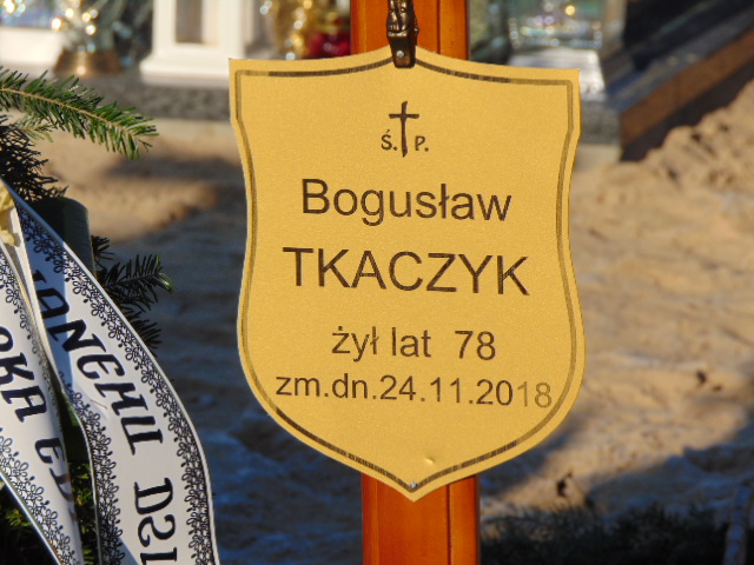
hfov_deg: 6.5
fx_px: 6687
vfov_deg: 4.8
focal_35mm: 307
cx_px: 377
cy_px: 282
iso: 80
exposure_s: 1/200
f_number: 10.8
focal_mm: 55.1
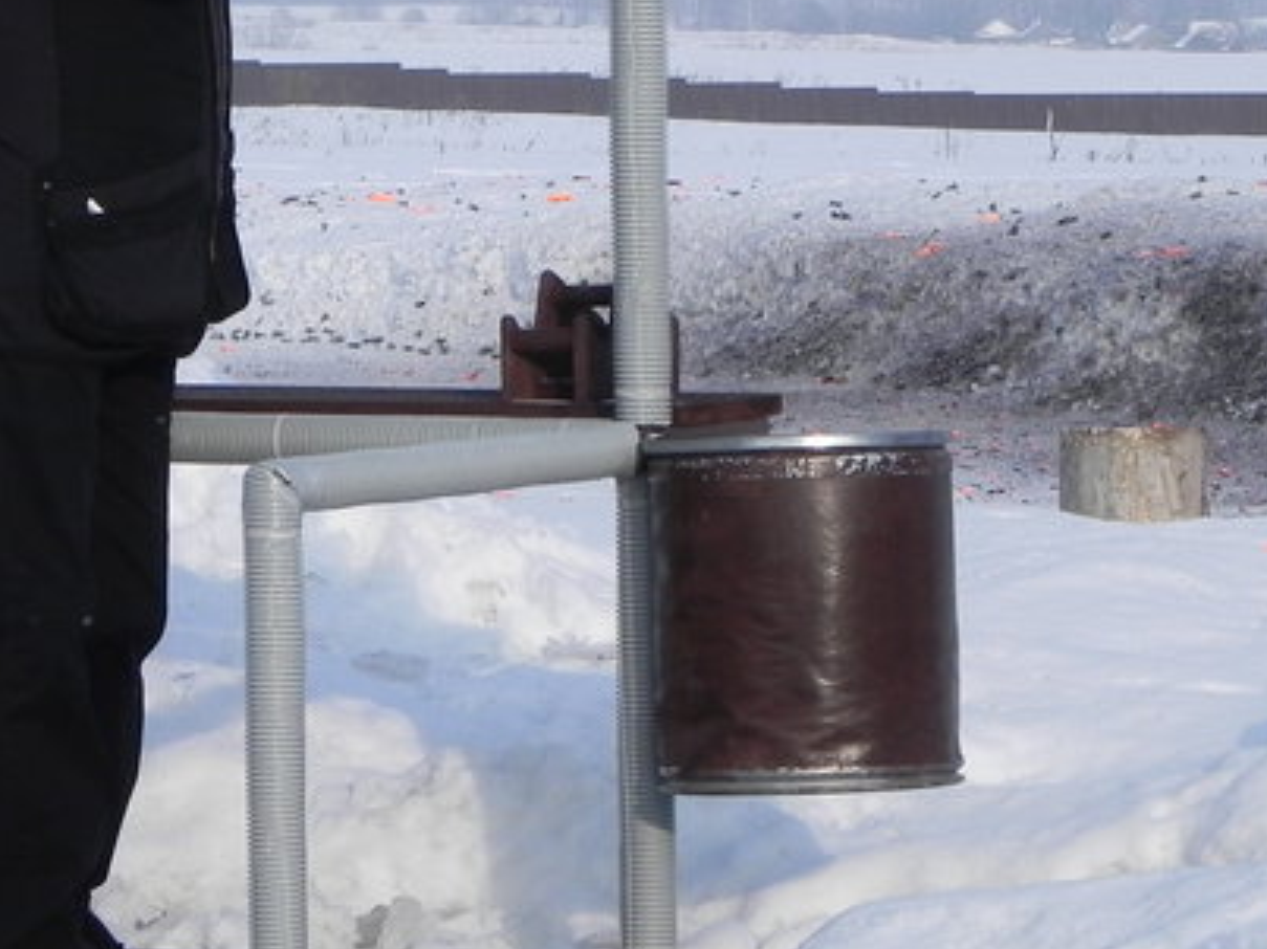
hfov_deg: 7.7
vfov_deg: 5.8
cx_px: 597
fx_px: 9367
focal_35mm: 256
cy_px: 138
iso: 160
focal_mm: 23
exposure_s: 1/494
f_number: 7.1
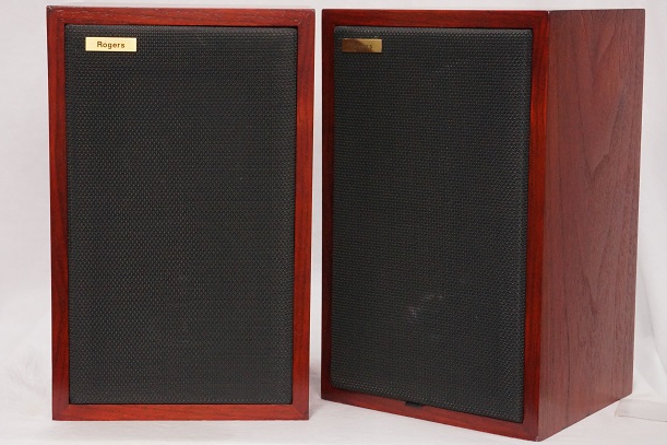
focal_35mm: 76
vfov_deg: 17.9
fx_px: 1408
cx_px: 332
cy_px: 224
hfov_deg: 26.7
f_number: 9
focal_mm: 50
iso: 3200
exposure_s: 1/125
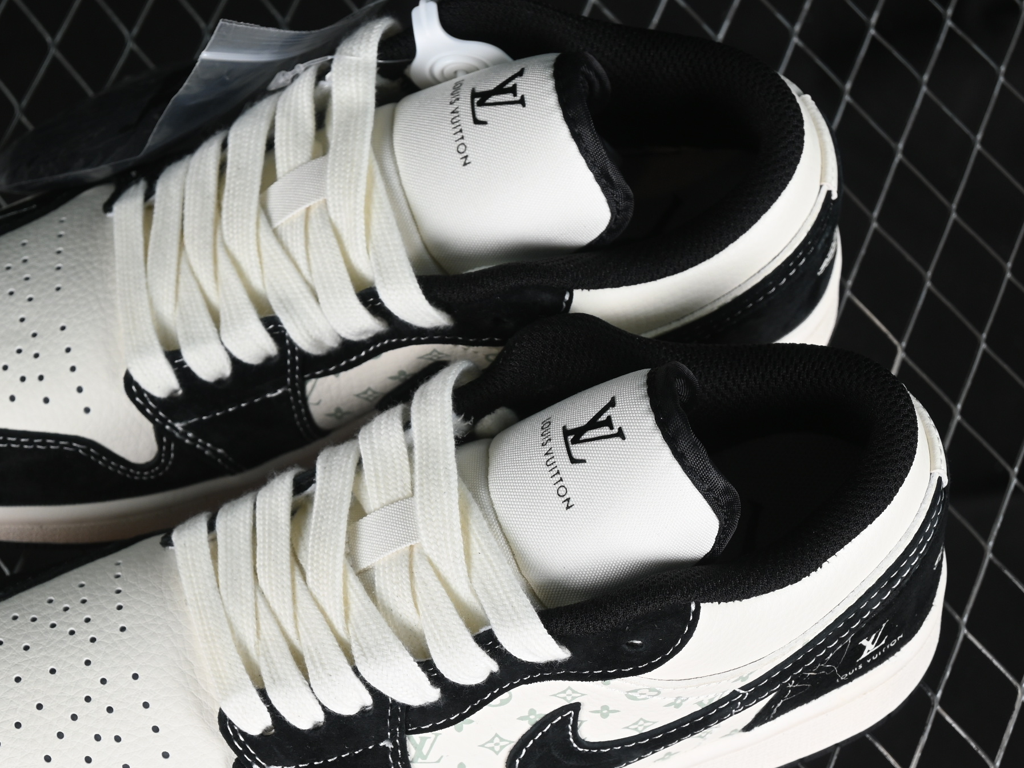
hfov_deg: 17.5
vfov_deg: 13.2
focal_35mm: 112
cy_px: 454
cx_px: 374
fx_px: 3313
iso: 160
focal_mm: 50
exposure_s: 1/60
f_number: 6.3
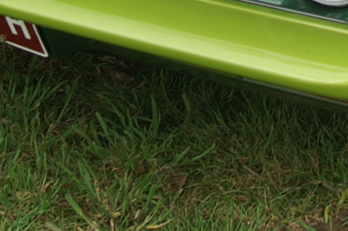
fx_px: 1497
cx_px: 279
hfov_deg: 13.2
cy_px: -334
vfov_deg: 8.1
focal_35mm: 155
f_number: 6.3
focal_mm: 20
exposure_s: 1/80
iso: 100
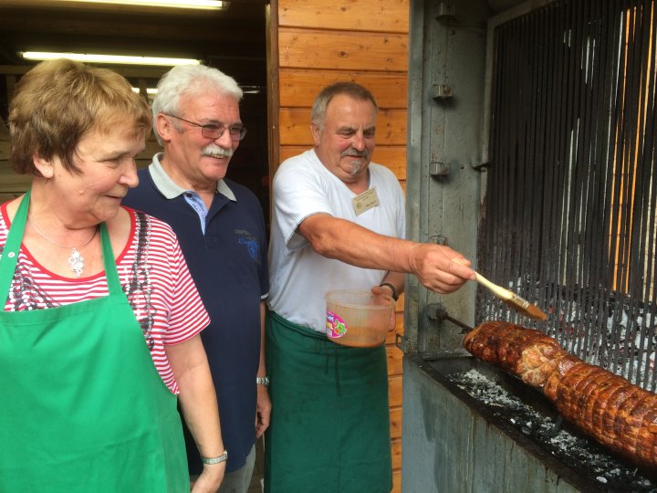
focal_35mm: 30
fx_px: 569
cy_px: 246
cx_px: 328
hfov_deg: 60.0
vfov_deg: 46.8
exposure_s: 1/155
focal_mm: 4.12
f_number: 2.2
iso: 32
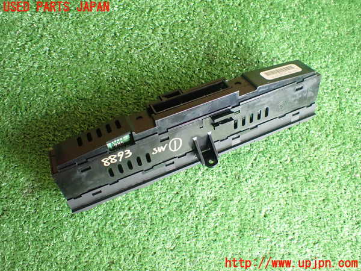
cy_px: 136
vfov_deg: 46.8
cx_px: 180
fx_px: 313
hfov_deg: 60.0
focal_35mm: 30
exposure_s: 1/80
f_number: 2.3
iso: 800
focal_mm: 5.4
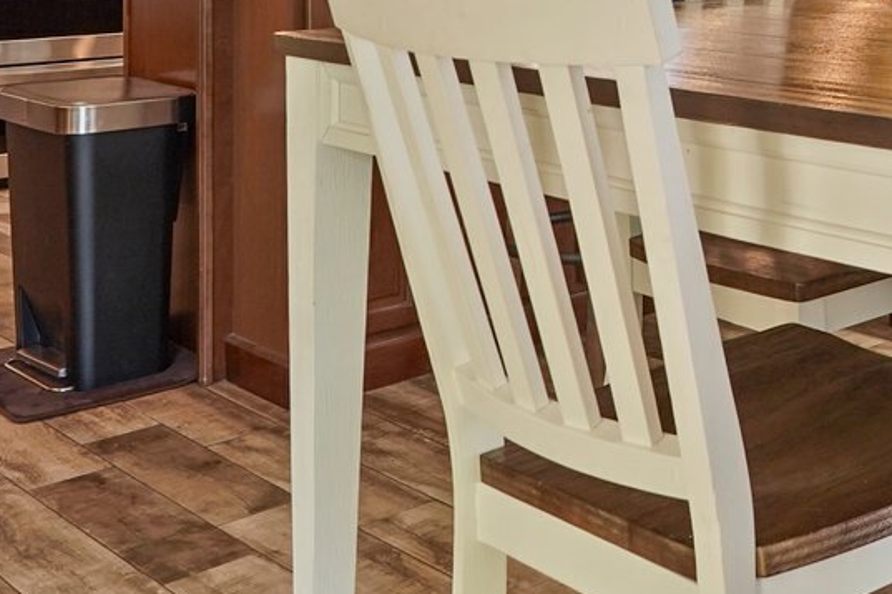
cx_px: 1040
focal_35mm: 61
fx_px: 1511
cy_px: -112
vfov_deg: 20.8
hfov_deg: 28.9
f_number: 9
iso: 500
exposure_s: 1/10
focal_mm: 16
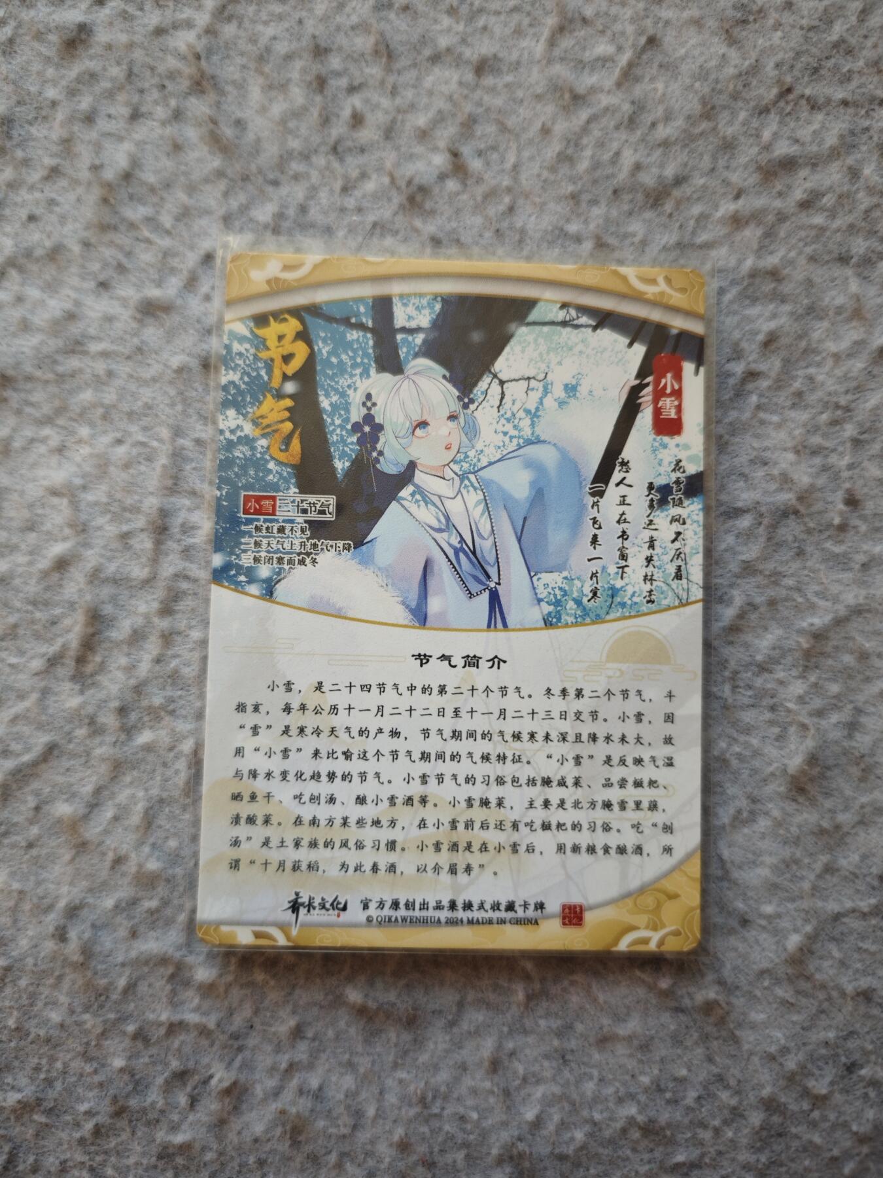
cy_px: 589
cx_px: 442
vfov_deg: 73.9
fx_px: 782
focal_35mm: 23
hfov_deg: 58.9
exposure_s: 1/100
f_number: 1.6
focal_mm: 6.55
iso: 200
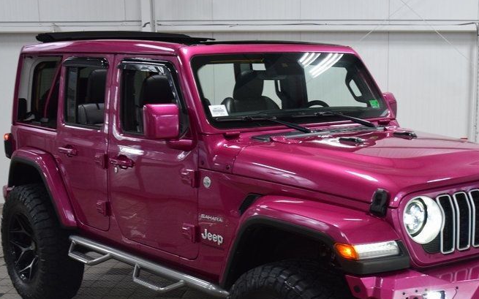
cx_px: 295
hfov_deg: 34.0
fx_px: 780
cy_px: 231
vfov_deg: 21.5
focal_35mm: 60
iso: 1600
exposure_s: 1/60
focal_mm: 25
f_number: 7.1
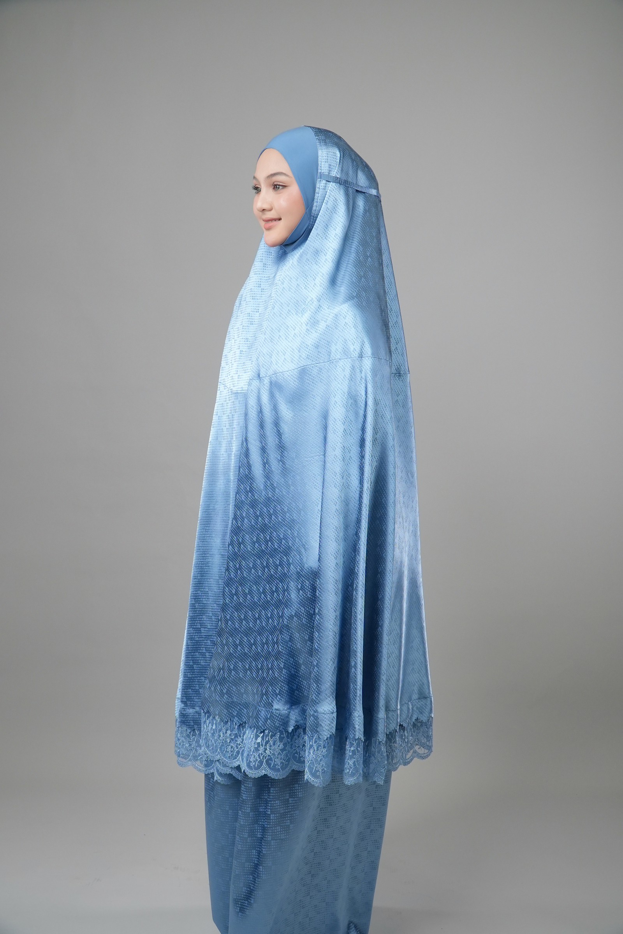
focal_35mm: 43
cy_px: 467
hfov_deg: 31.2
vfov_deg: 45.4
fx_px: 1116
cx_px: 312
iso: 1000
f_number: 8
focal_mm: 29
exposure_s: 1/200
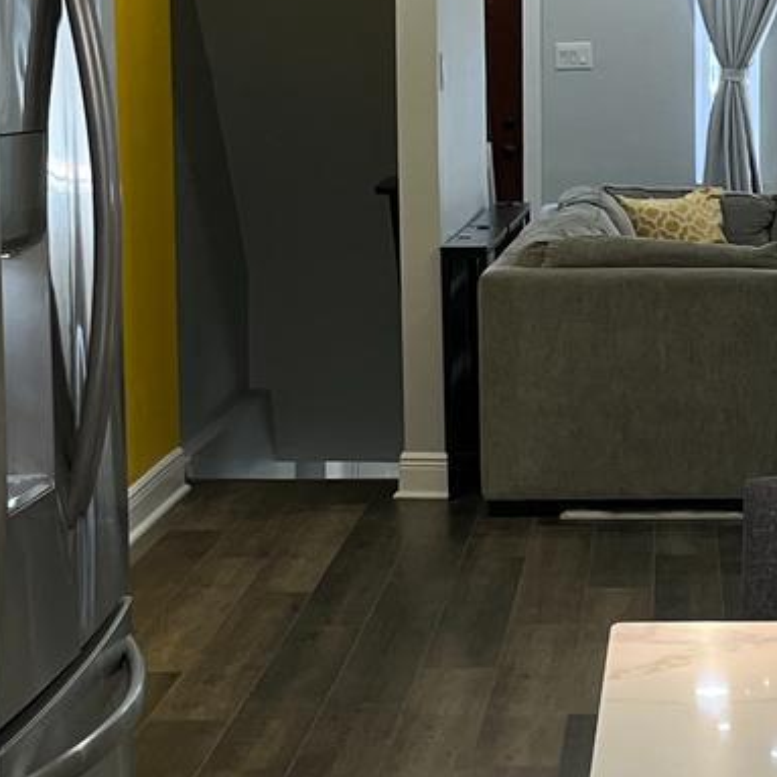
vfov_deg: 14.2
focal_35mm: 123
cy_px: 325
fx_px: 3124
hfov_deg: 13.9
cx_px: 818
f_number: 1.6
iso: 125
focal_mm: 5.1
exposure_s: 1/120
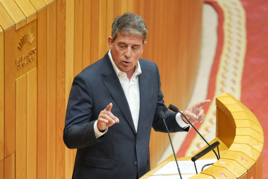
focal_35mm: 200
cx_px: 134
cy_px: 90
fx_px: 1489
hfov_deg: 10.3
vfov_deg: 6.9
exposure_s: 1/400
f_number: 2.8
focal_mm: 200
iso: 2500
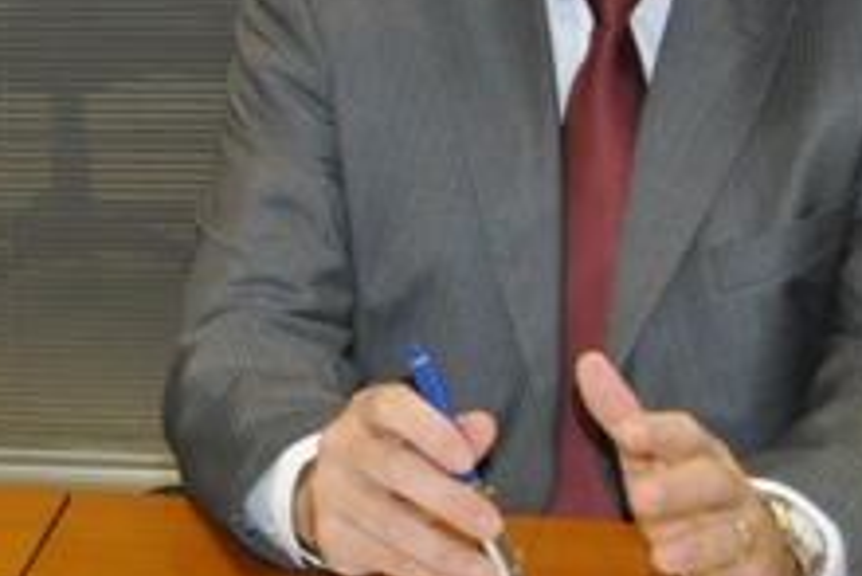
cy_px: 112
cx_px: -86
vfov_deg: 11.2
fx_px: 2923
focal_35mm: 122
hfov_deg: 16.3
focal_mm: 28
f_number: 4.5
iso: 800
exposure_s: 1/60
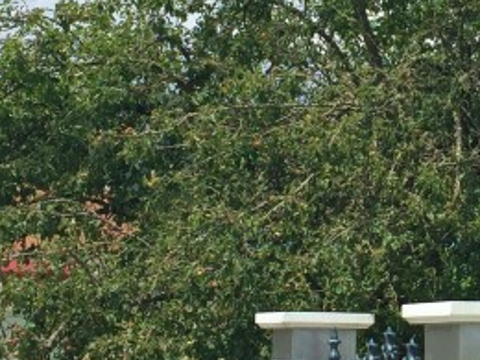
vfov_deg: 12.9
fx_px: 1581
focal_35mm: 114
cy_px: 85
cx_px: 452
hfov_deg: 17.0
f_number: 2.2
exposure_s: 1/1721
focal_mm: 4.15
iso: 32
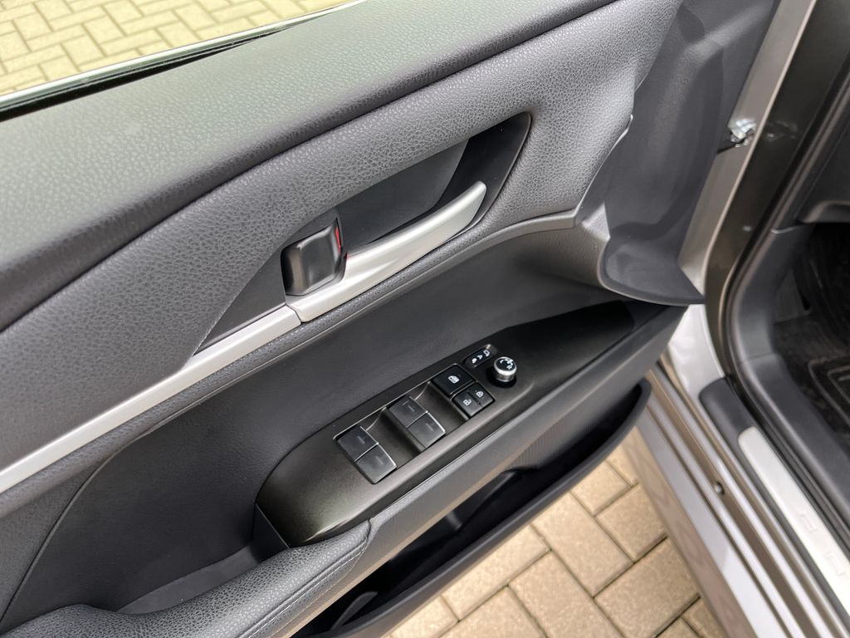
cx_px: 425
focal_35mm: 26
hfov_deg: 67.3
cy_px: 319
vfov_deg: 53.1
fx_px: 638
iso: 125
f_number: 1.6
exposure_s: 1/121
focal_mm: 5.1
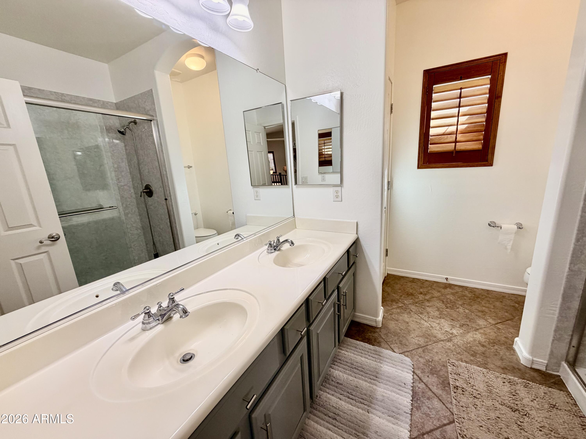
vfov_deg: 85.7
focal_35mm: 14
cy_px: 220
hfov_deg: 102.1
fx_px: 237
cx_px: 293
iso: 125
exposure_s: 1/120
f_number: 2.2
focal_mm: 2.22
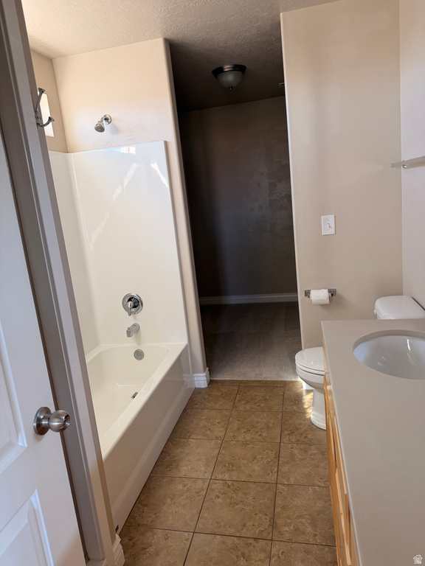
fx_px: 393
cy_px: 283
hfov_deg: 56.8
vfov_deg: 71.6
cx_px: 212
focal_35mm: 24
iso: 160
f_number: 1.78
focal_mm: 6.76
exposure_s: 1/121
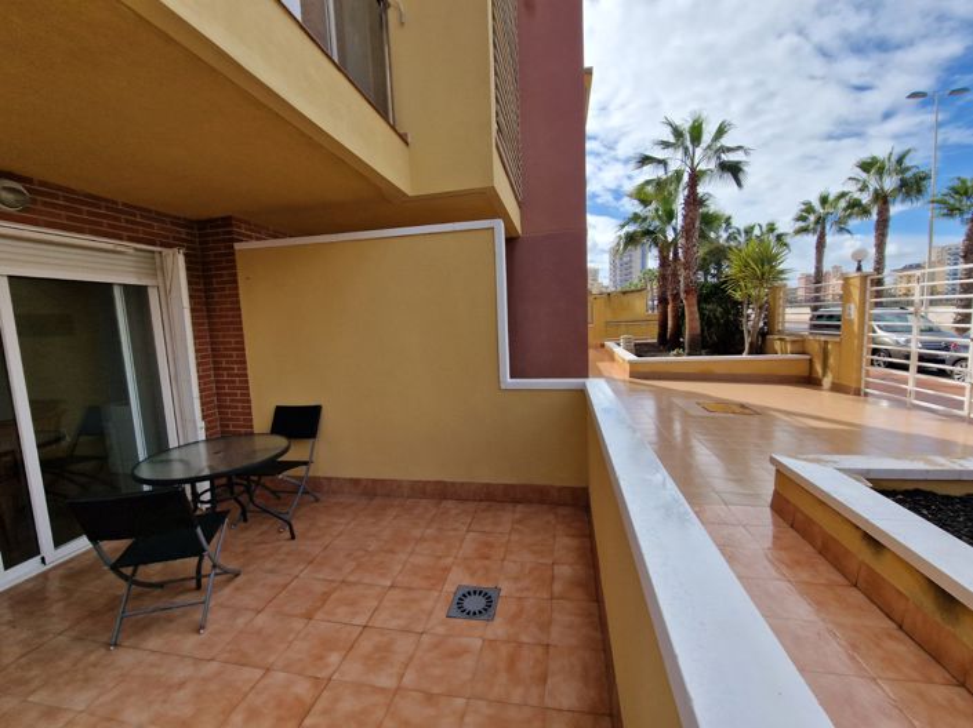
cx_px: 486
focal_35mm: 13
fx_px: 365
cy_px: 364
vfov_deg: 89.9
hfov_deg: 106.2
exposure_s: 1/2008
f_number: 2.2
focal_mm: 2.2
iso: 50
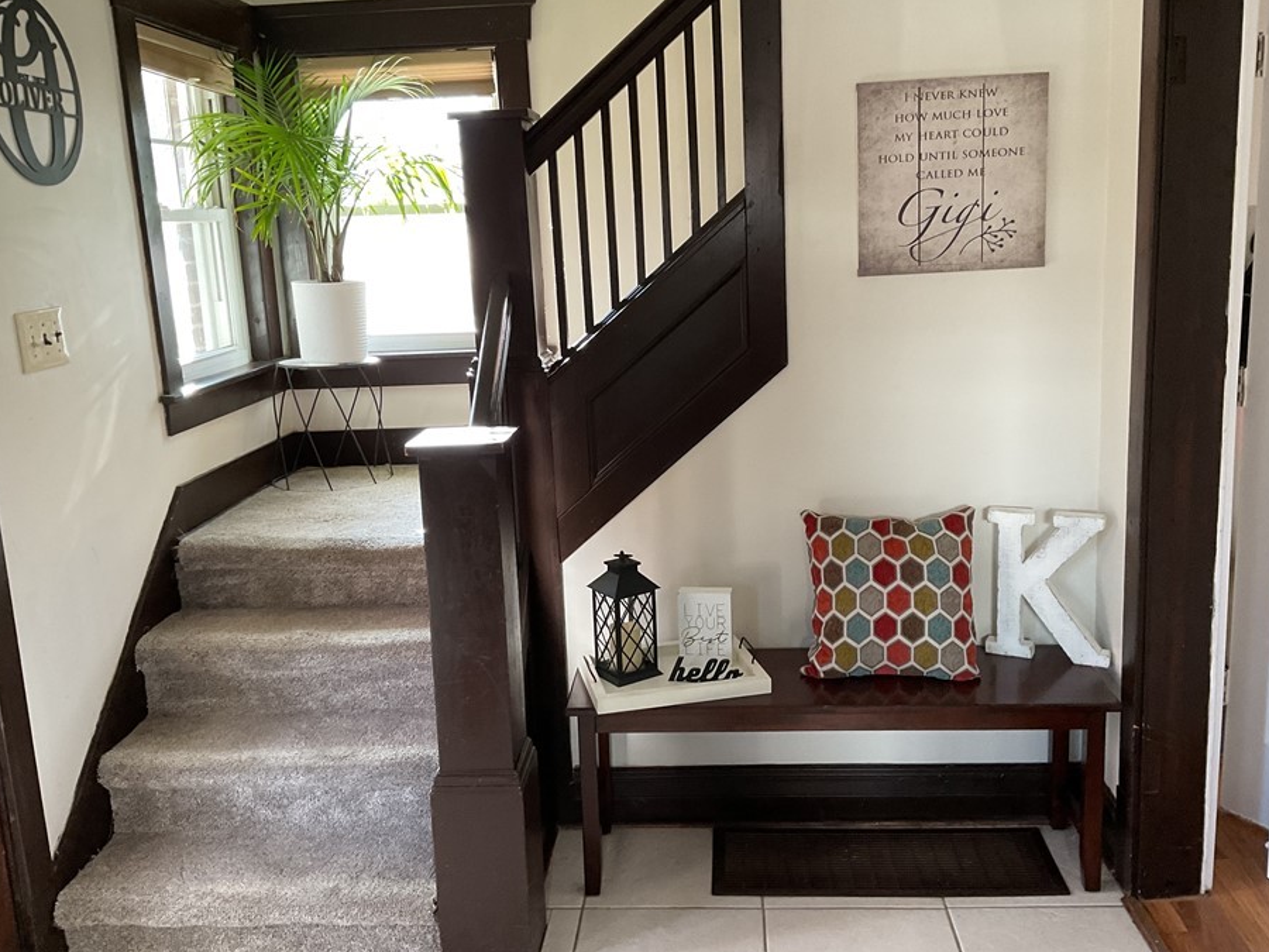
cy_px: 460
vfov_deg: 42.9
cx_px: 667
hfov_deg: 55.3
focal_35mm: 33
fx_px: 1210
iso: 100
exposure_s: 1/60
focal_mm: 3
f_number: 1.8
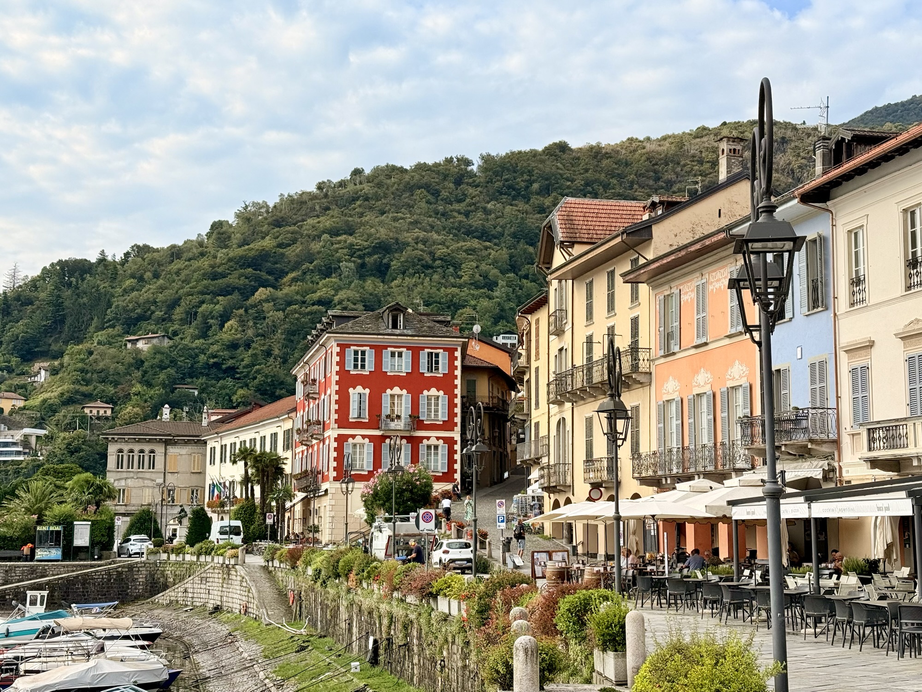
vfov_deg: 30.3
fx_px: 1278
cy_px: 346
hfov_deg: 39.7
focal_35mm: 48
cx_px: 461
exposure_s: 1/3096
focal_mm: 6.76
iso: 64
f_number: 1.78
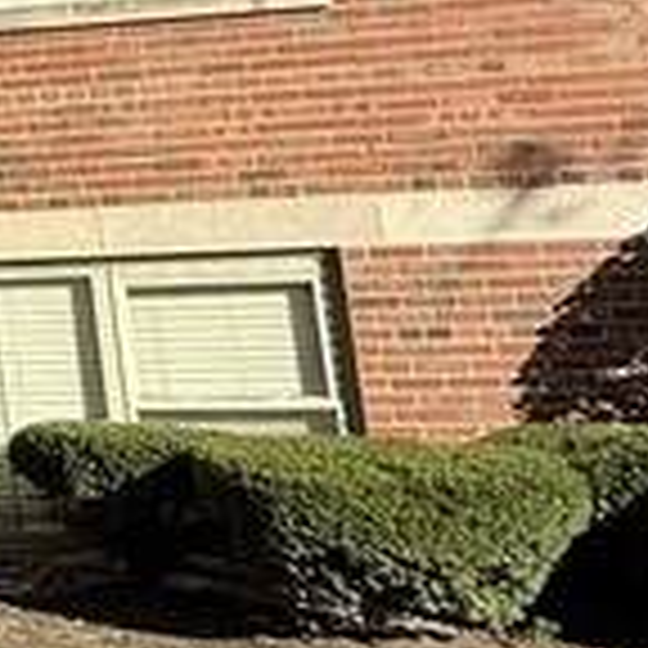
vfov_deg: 17.9
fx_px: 1970
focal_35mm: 93
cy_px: -99
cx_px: -810
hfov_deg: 14.2
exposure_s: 1/1368
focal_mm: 2.22
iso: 50
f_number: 2.2
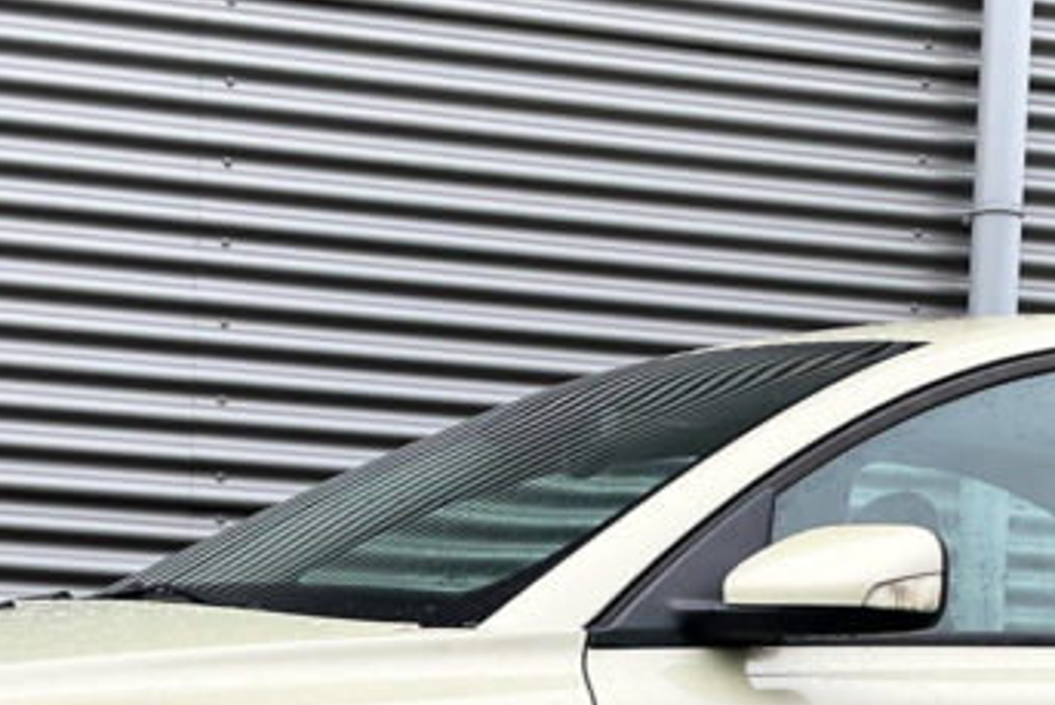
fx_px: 2638
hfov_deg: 22.5
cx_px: 689
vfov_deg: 14.6
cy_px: 887
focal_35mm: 90
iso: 16
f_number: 1.8
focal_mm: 3
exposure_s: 1/146
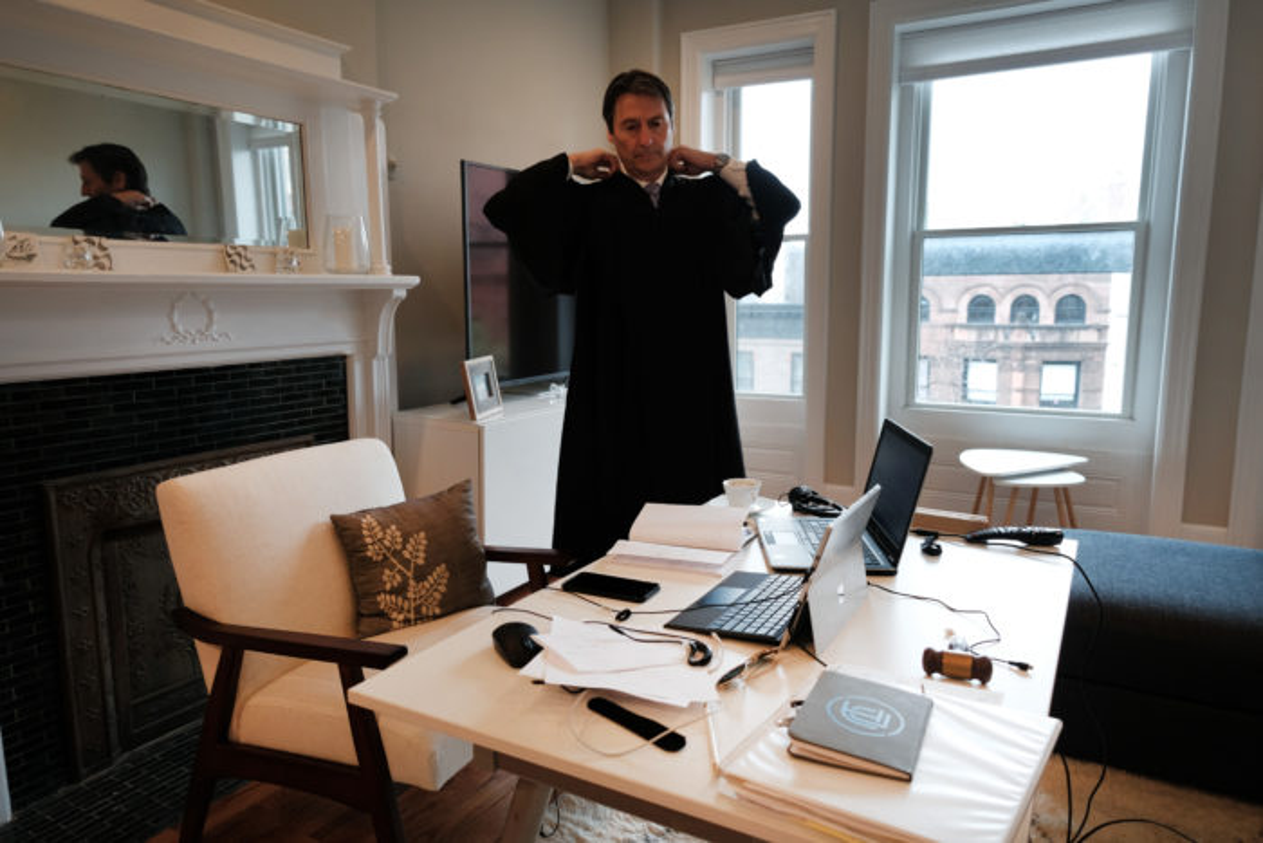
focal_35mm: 24
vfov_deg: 53.2
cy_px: 422
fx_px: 842
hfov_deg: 73.7
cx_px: 632
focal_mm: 16
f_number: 3.2
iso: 200
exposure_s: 1/20
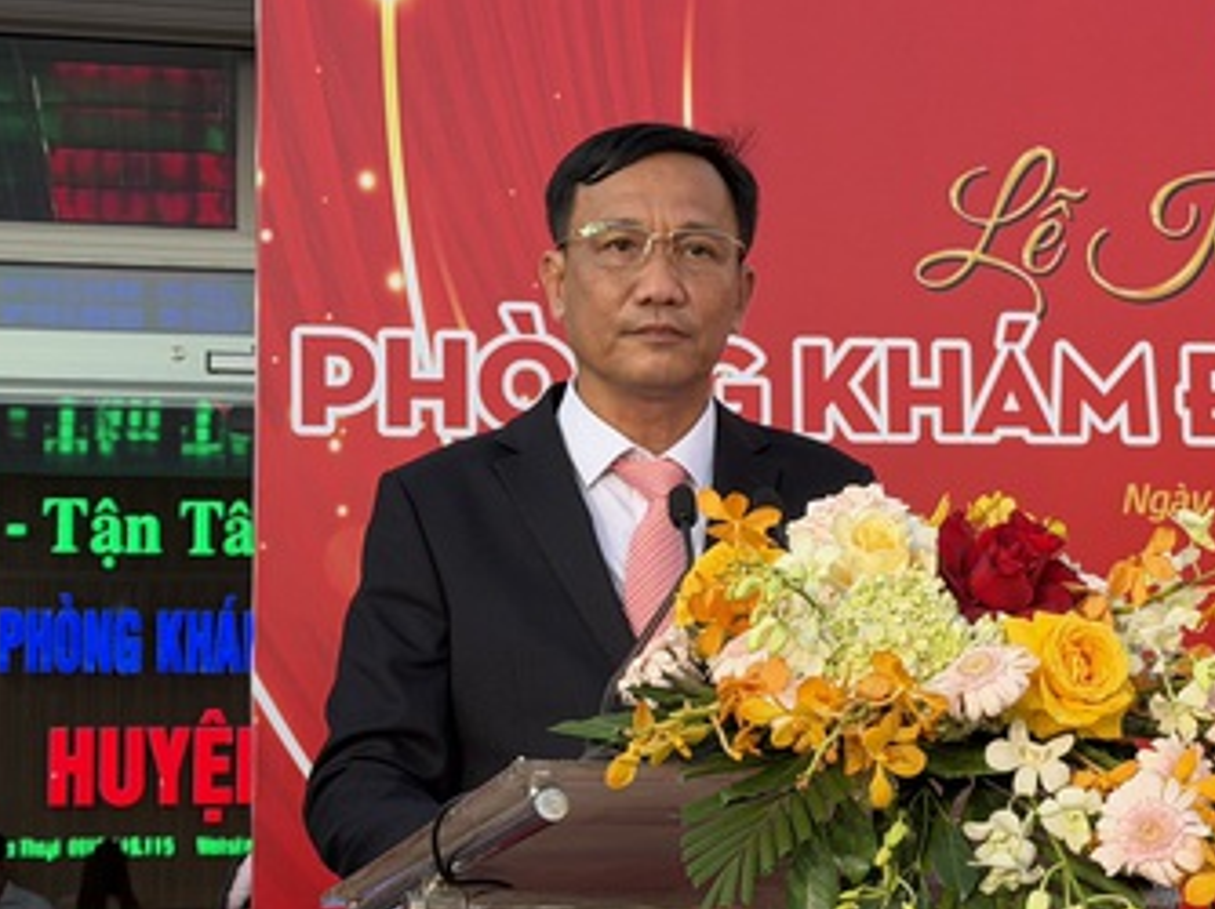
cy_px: 564
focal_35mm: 92
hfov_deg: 21.2
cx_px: 895
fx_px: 3227
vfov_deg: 16.0
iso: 64
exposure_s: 1/373
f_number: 1.78
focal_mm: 6.76
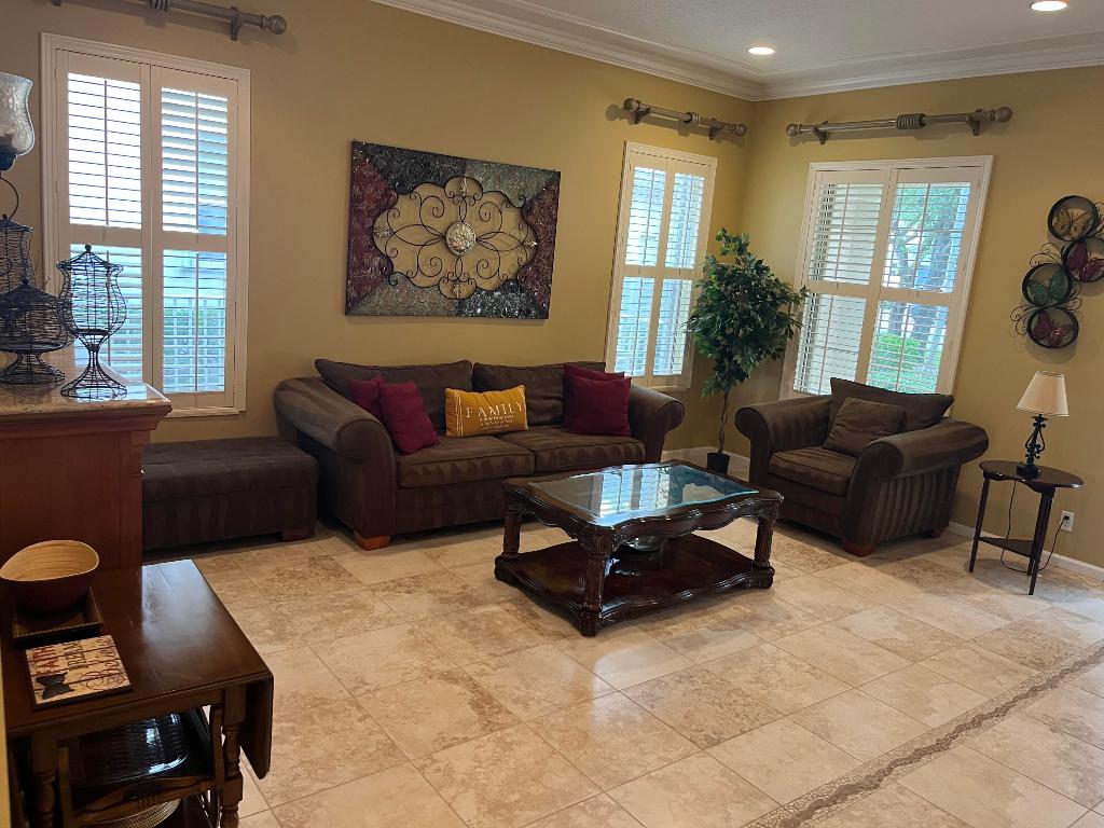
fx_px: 829
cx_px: 552
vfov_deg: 53.1
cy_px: 414
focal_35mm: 26
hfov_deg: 67.3
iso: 200
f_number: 1.6
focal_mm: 5.1
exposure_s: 1/60
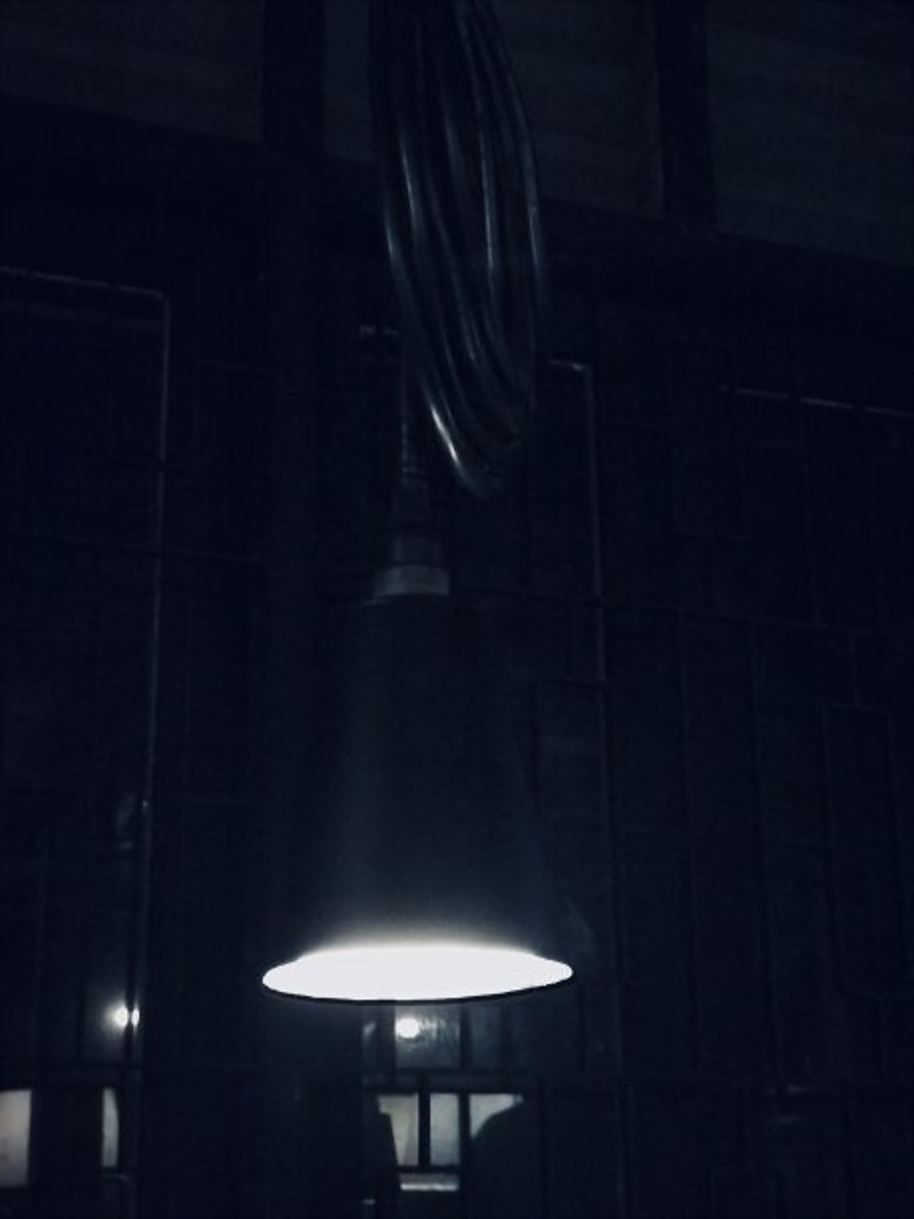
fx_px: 2007
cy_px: 610
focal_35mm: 57
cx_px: 457
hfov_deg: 25.7
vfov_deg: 33.8
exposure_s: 1/50
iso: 1250
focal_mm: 6.6
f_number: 2.8
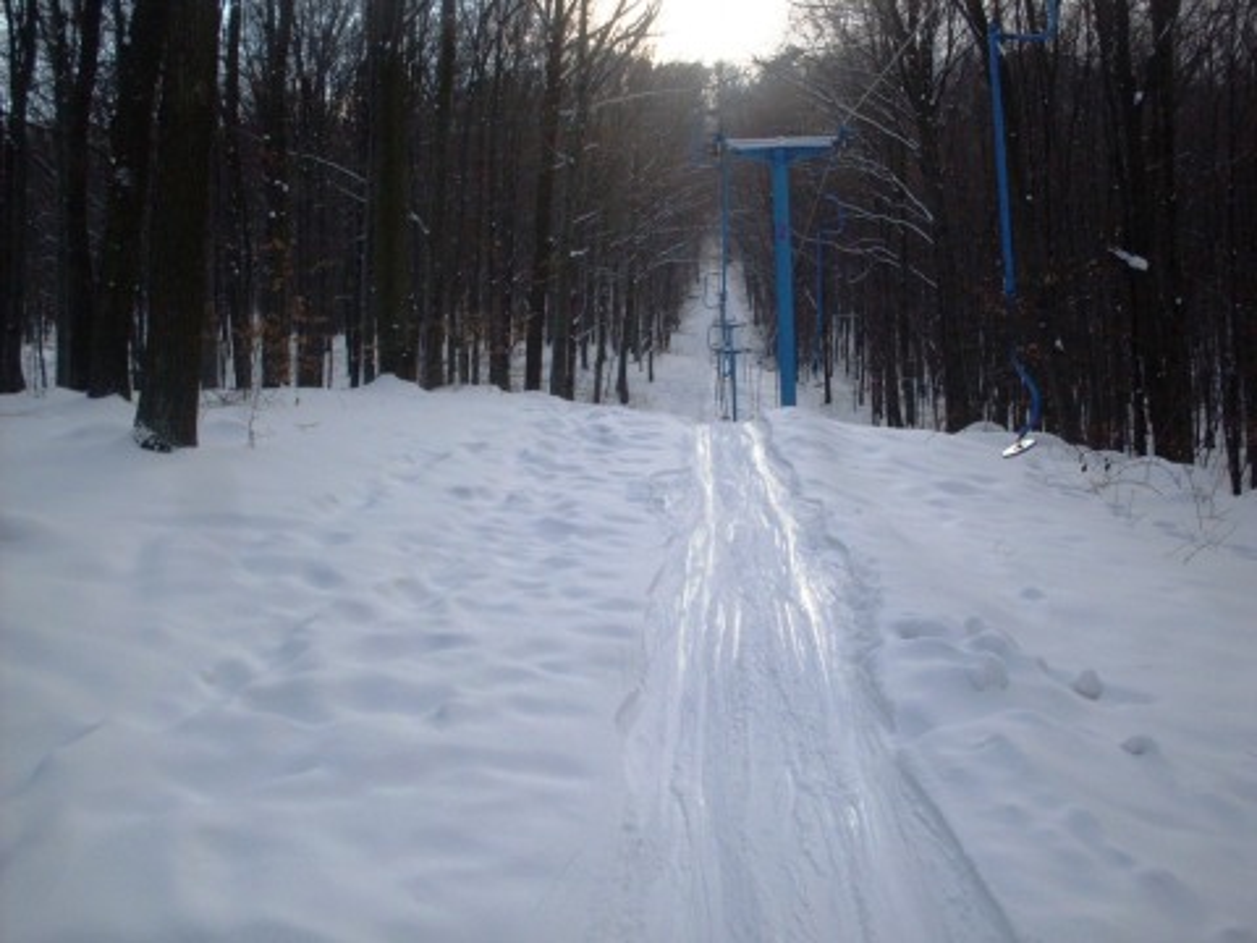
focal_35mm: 38
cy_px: 472
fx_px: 1380
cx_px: 628
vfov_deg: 37.7
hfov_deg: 49.0
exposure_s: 1/180
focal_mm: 6.3
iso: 80
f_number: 8.4
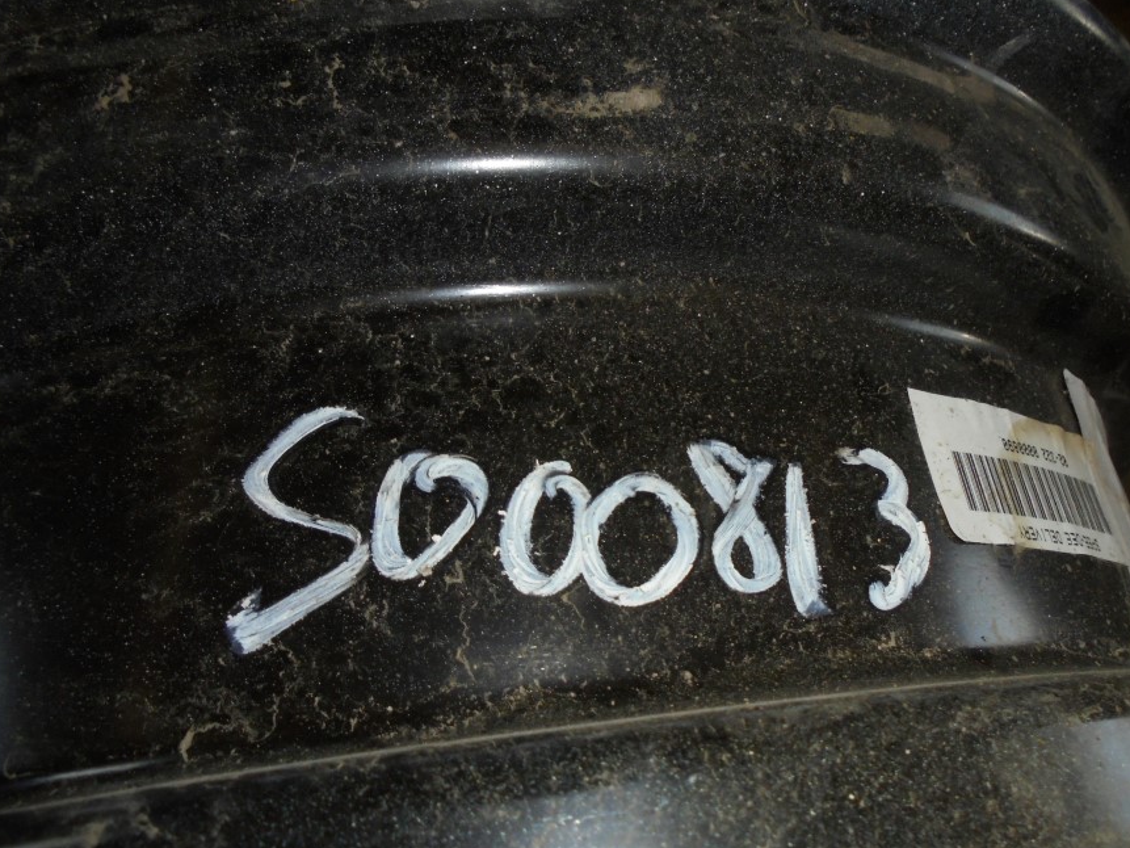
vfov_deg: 48.2
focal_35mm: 29
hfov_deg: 61.6
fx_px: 947
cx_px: 597
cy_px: 402
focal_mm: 4.6
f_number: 11.5
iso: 200
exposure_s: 1/30
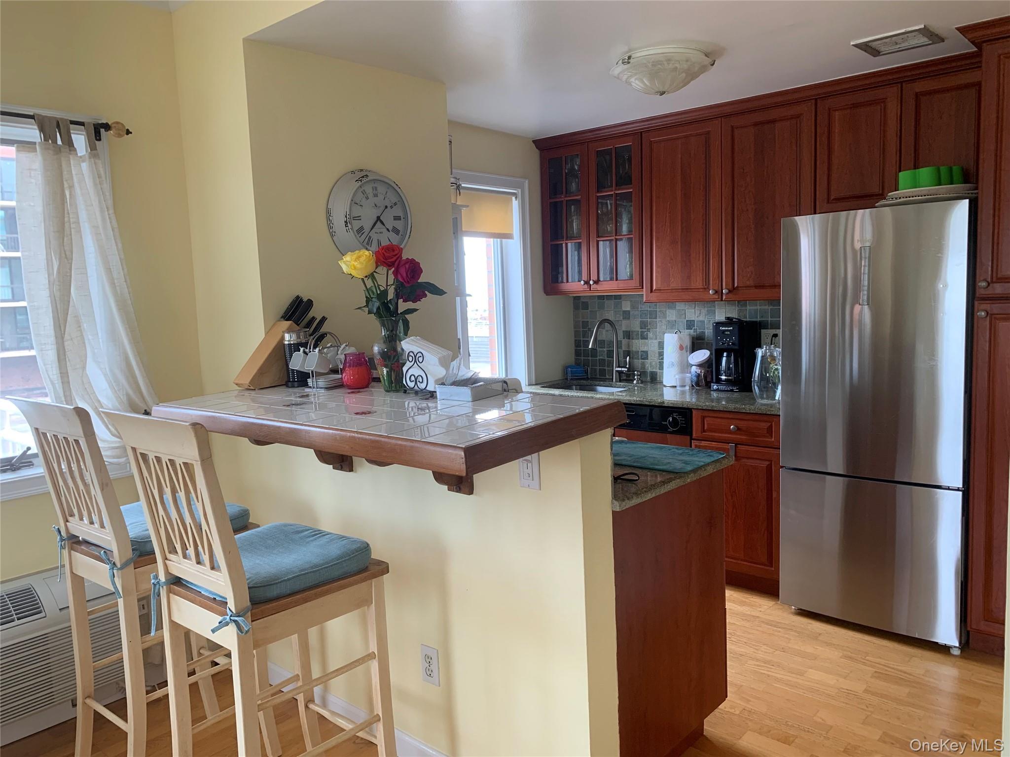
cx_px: 505
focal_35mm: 26
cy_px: 378
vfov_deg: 53.1
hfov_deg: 67.3
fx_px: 759
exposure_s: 1/88
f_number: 1.8
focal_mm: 4.25
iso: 100
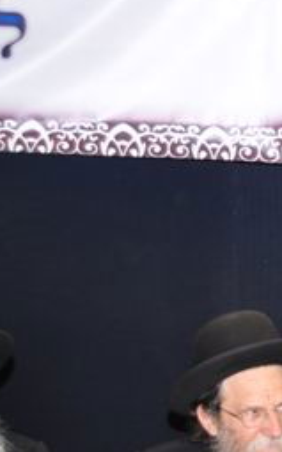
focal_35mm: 172
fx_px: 2119
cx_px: 511
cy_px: 363
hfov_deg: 7.4
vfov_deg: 12.1
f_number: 4.5
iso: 200
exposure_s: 1/40
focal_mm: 28
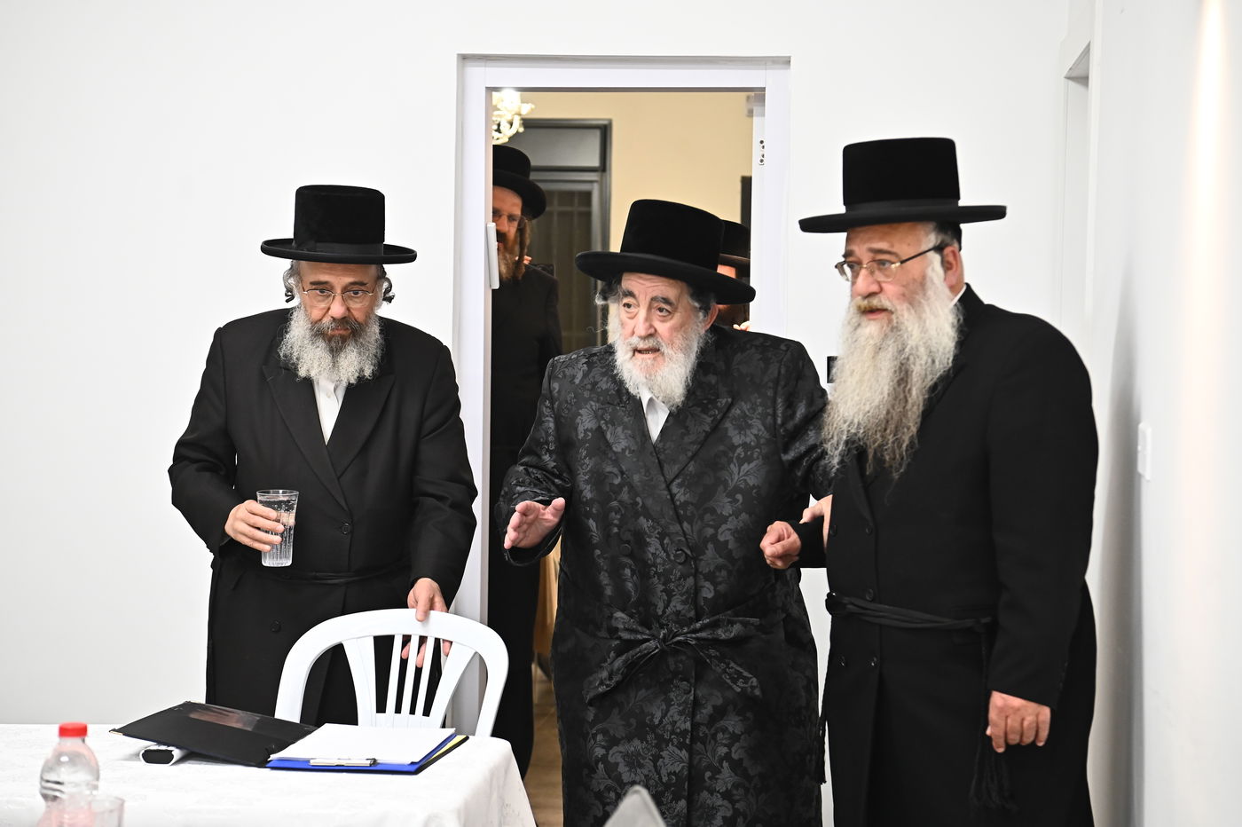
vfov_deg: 19.4
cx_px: 621
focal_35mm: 70
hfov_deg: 28.9
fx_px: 2414
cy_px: 414
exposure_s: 1/200
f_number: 5
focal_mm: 70
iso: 2500
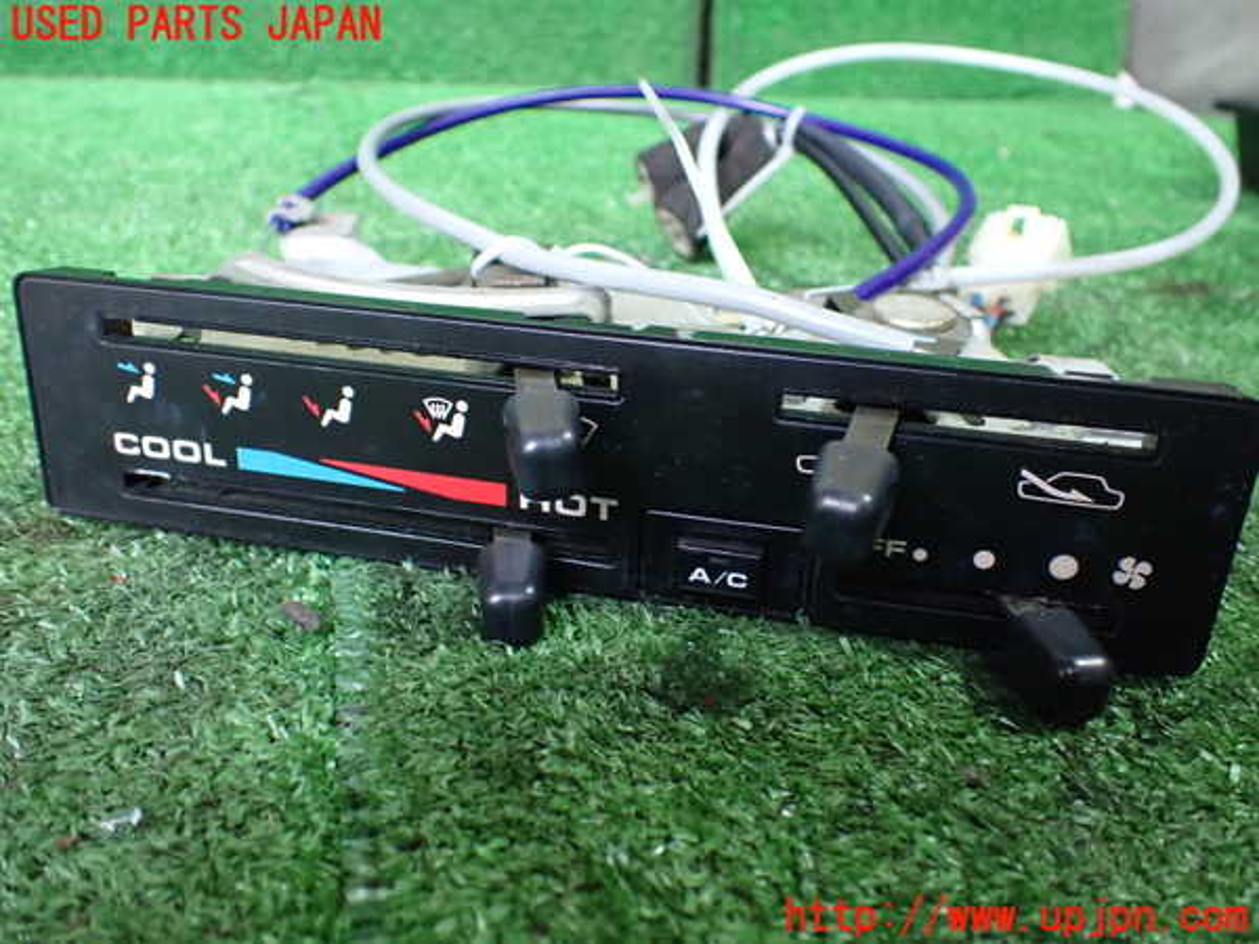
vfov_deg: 46.8
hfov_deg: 60.0
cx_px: 630
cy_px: 472
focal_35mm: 30
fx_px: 1091
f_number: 2.3
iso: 1000
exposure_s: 1/30
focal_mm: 5.4
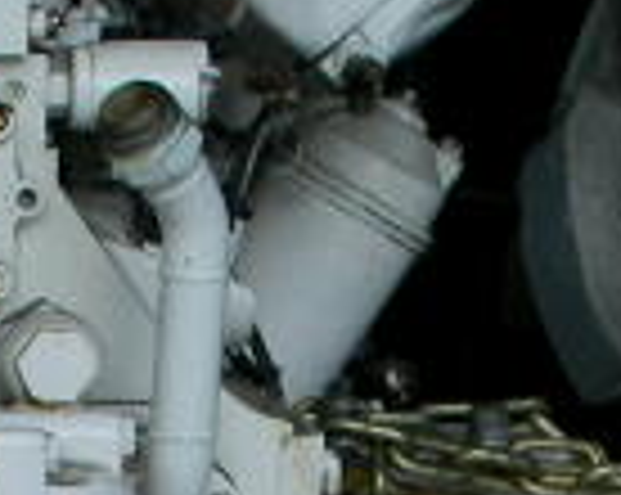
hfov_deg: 11.3
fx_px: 2992
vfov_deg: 9.3
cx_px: -356
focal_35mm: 163
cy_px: 684
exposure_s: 1/83.2
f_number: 3.7
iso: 80
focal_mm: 6.4
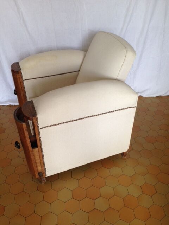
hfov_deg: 42.9
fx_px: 215
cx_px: 84
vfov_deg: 55.4
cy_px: 112
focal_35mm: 33
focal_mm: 4.12
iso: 50
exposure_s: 1/24
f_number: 2.4
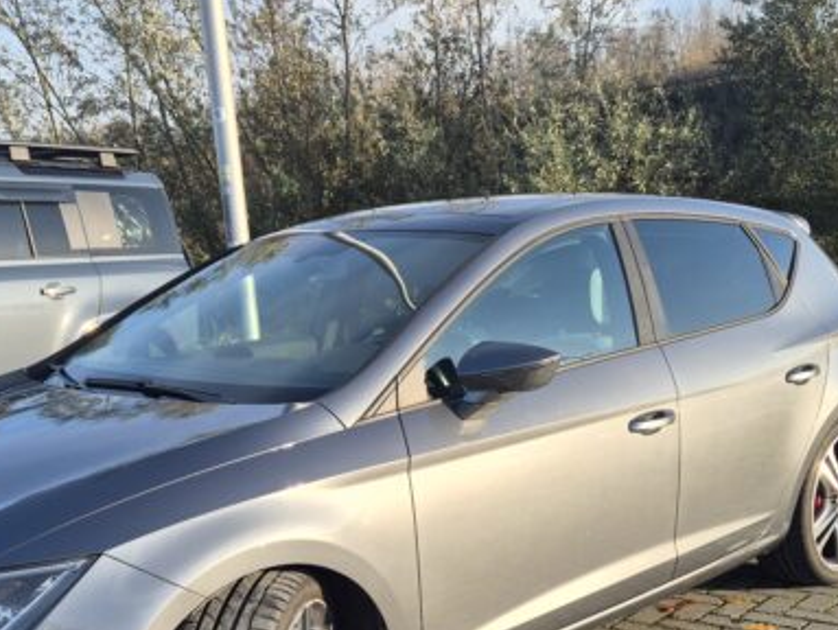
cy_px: 569
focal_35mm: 48
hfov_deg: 39.6
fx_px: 1163
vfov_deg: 29.1
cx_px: 394
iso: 25
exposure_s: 1/602
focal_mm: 5.4
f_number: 1.8
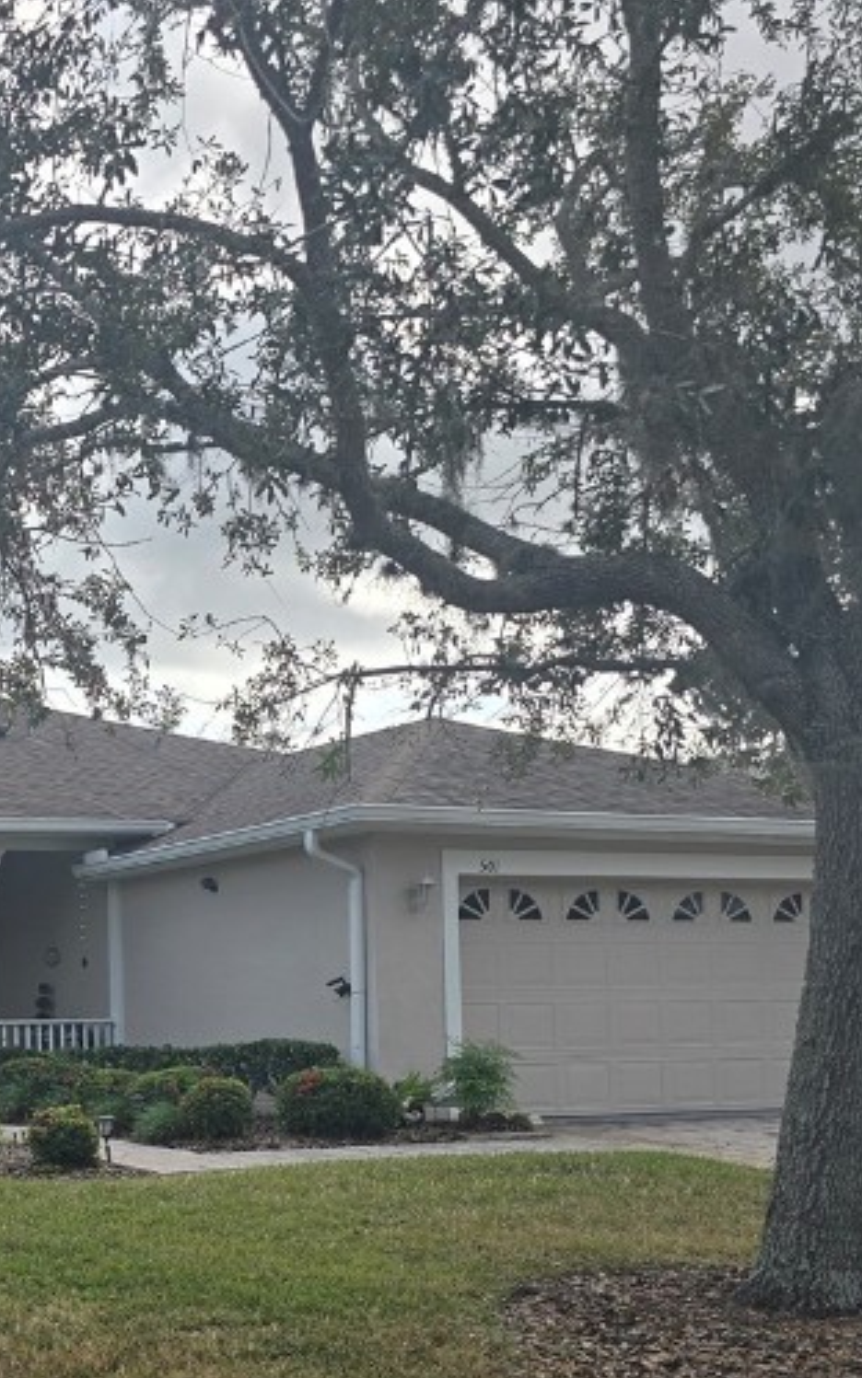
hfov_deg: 23.4
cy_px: 1005
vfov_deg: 39.4
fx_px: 1879
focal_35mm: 50
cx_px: -193
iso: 12
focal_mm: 6.3
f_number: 1.7
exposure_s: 1/773
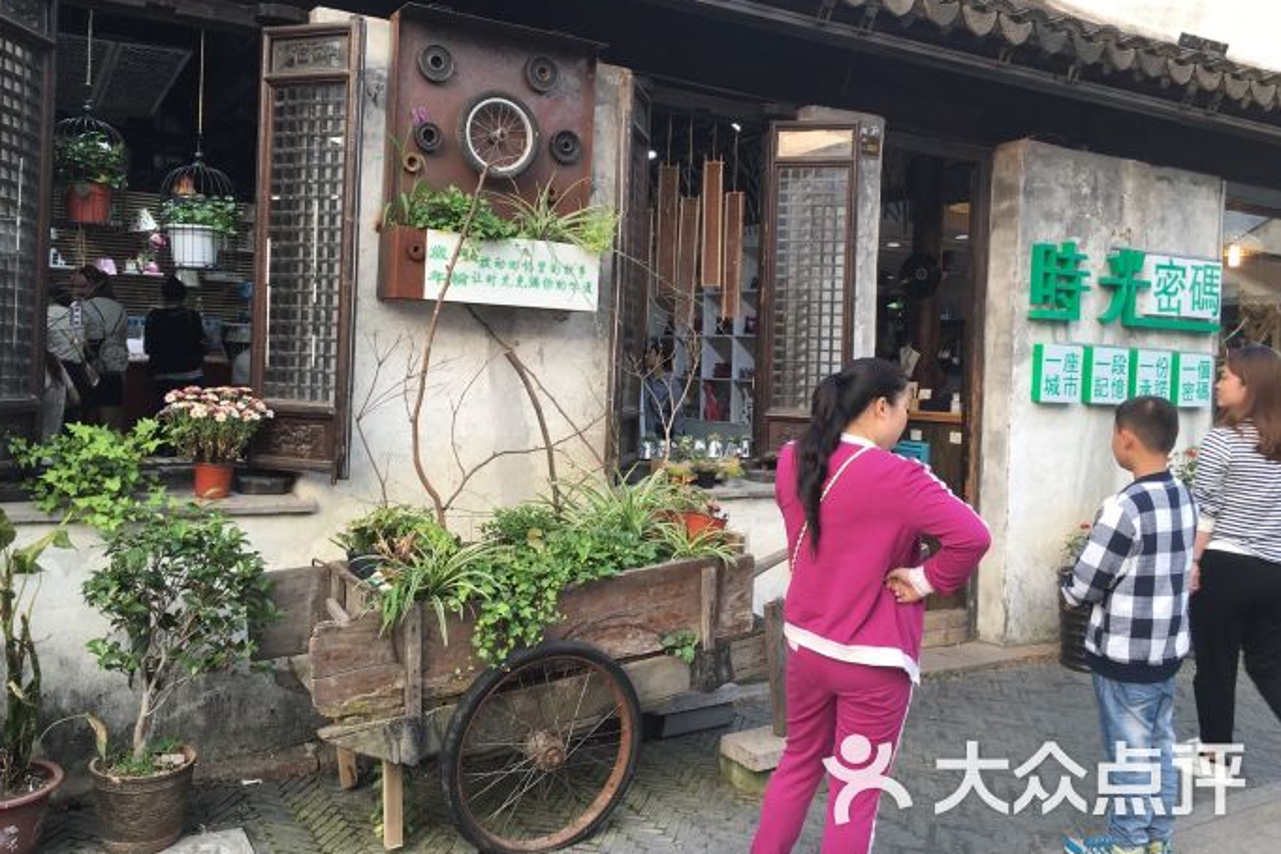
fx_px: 1103
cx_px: 636
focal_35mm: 31
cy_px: 383
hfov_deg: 60.3
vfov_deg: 42.3
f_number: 2.2
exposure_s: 1/100
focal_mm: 4.15
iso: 25
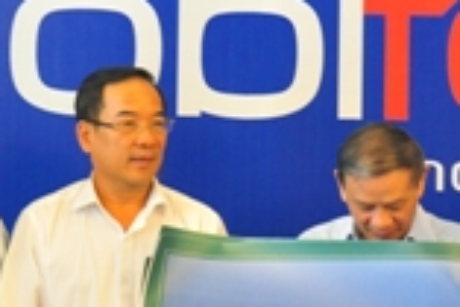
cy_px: 60
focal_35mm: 296
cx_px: 249
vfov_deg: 4.7
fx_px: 3786
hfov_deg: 7.0
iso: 800
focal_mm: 62
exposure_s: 1/20
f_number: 5.3
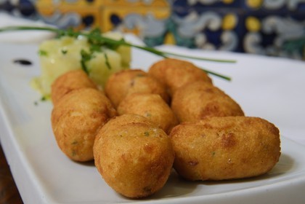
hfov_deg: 36.2
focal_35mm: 55
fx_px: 466
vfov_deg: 24.6
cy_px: 102
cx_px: 152
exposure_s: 1/2
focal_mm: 55
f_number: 11
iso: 800
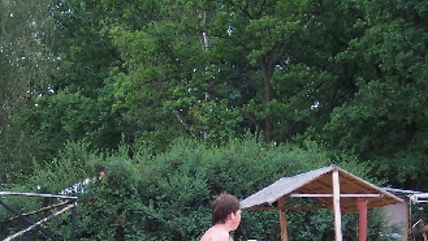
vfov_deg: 6.2
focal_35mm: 195
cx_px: 274
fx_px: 2213
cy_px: 229
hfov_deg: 11.0
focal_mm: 15.2
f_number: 4
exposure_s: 1/125
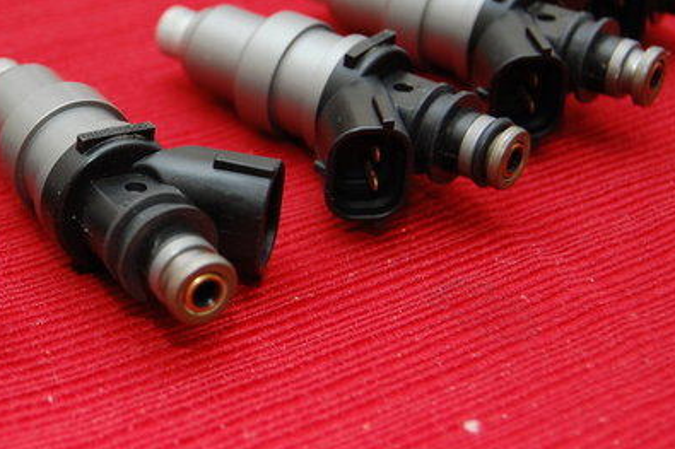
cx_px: 63
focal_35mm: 85
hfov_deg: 23.3
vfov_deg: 16.1
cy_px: 207
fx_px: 1593
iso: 400
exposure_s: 1/60
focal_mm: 28
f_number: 4.2
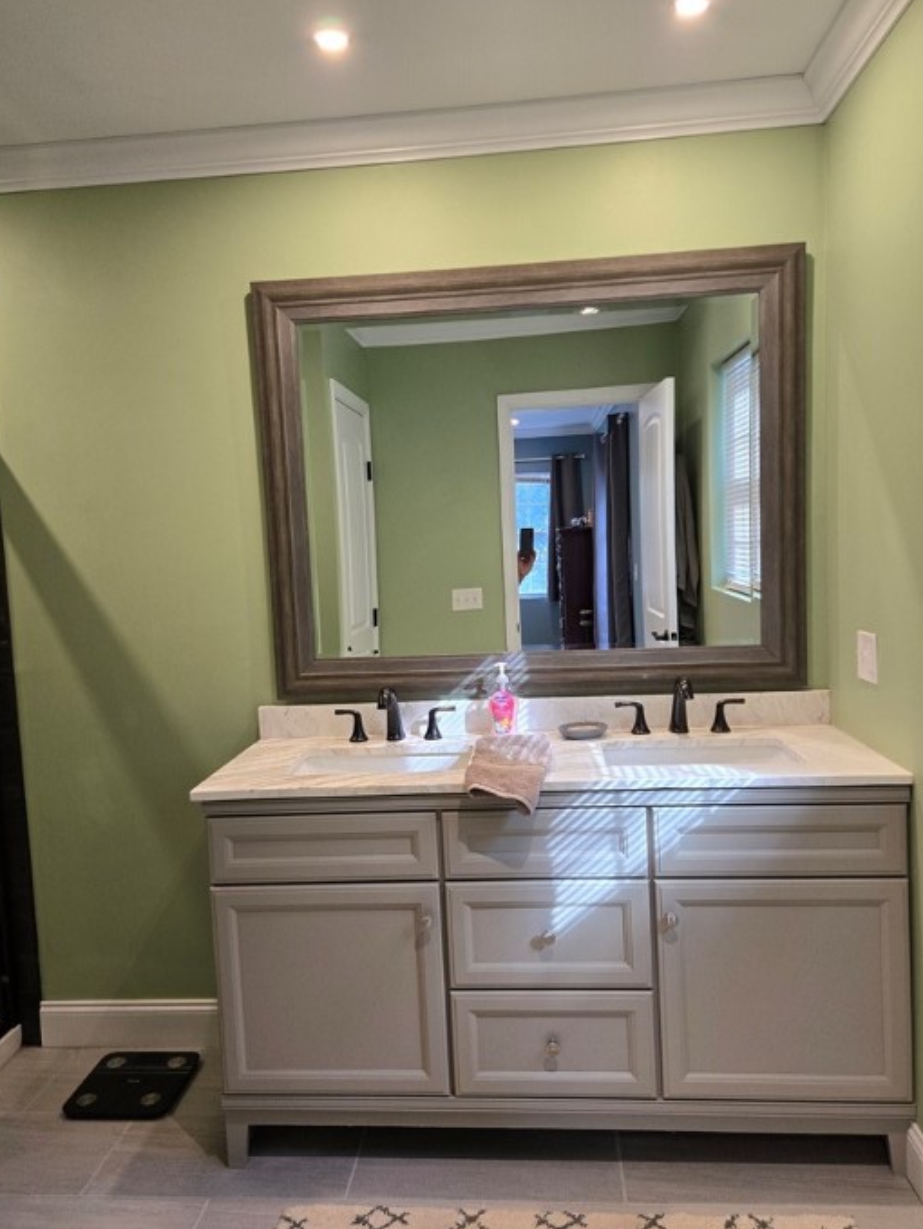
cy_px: 621
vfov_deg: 67.3
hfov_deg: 53.1
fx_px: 923
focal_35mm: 26
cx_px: 443
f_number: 1.8
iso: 250
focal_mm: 5.4
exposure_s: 1/120
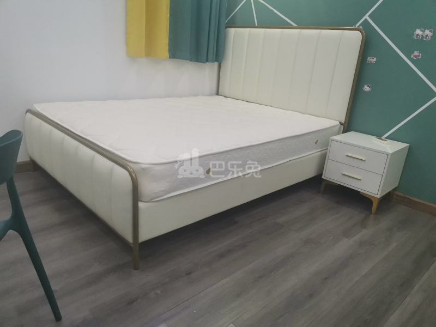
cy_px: 164
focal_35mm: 26
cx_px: 218
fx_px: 327
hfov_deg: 67.3
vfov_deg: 53.1
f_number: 1.8
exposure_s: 1/100
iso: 400
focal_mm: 4.75
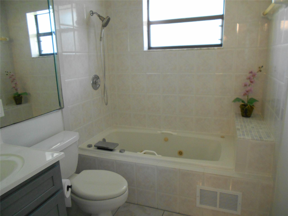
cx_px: 144
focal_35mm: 26
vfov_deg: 53.1
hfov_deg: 67.3
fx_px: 216
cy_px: 108
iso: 360
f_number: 3.2
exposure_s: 1/30
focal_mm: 4.6
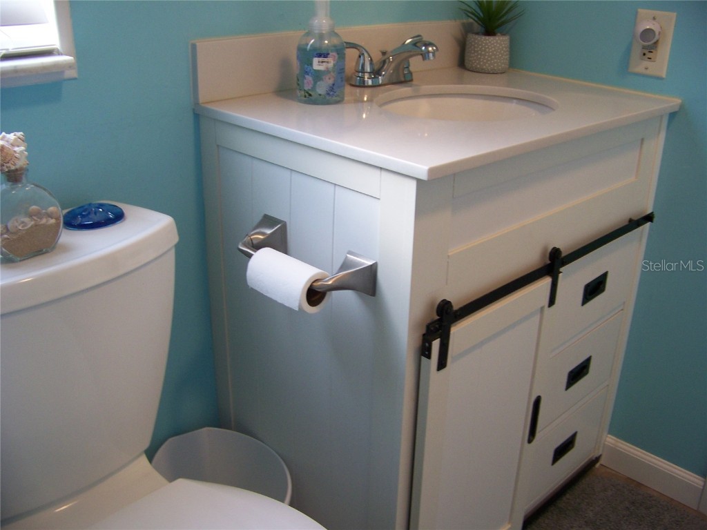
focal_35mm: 36
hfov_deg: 51.4
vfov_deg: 39.7
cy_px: 265
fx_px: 735
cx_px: 354
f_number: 2.8
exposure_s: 1/30
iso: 100
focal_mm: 5.85
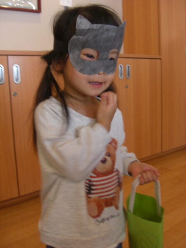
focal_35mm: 38
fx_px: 272
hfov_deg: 37.7
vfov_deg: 49.0
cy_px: 124
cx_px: 93
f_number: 2.8
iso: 200
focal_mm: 7.9
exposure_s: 1/25
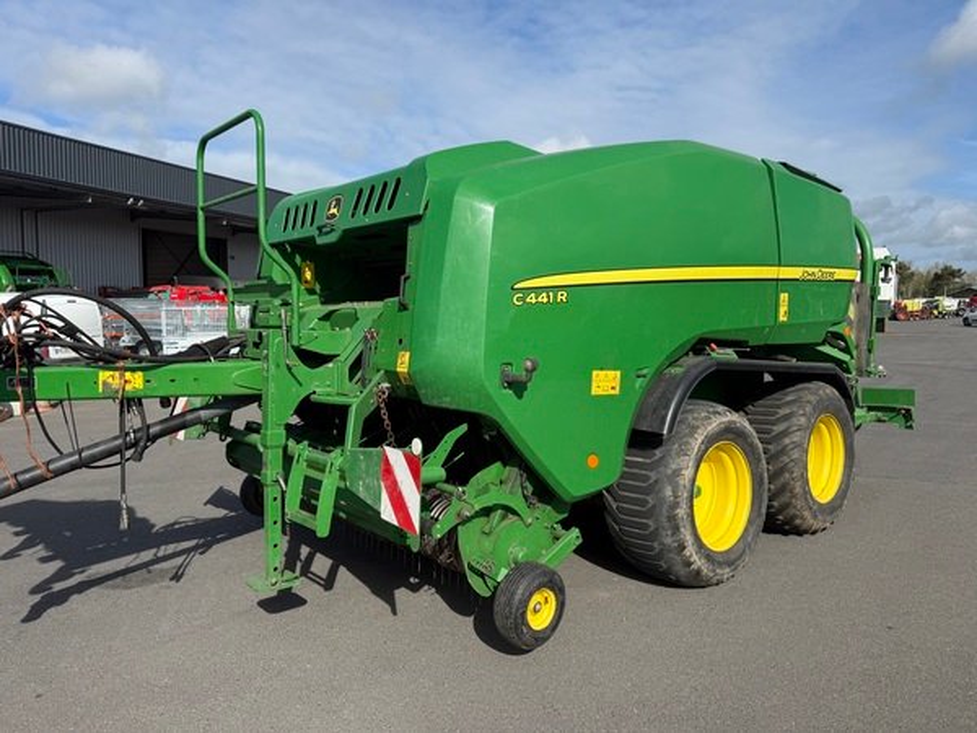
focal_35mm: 24
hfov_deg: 71.6
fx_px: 677
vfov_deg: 56.8
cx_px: 488
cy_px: 366
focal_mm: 6.76
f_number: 1.78
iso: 80
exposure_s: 1/5319
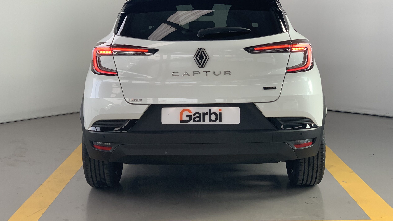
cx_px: 196
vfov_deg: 21.1
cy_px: 106
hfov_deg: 36.6
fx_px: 594
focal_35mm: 57
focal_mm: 6
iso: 64
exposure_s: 1/122
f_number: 2.4
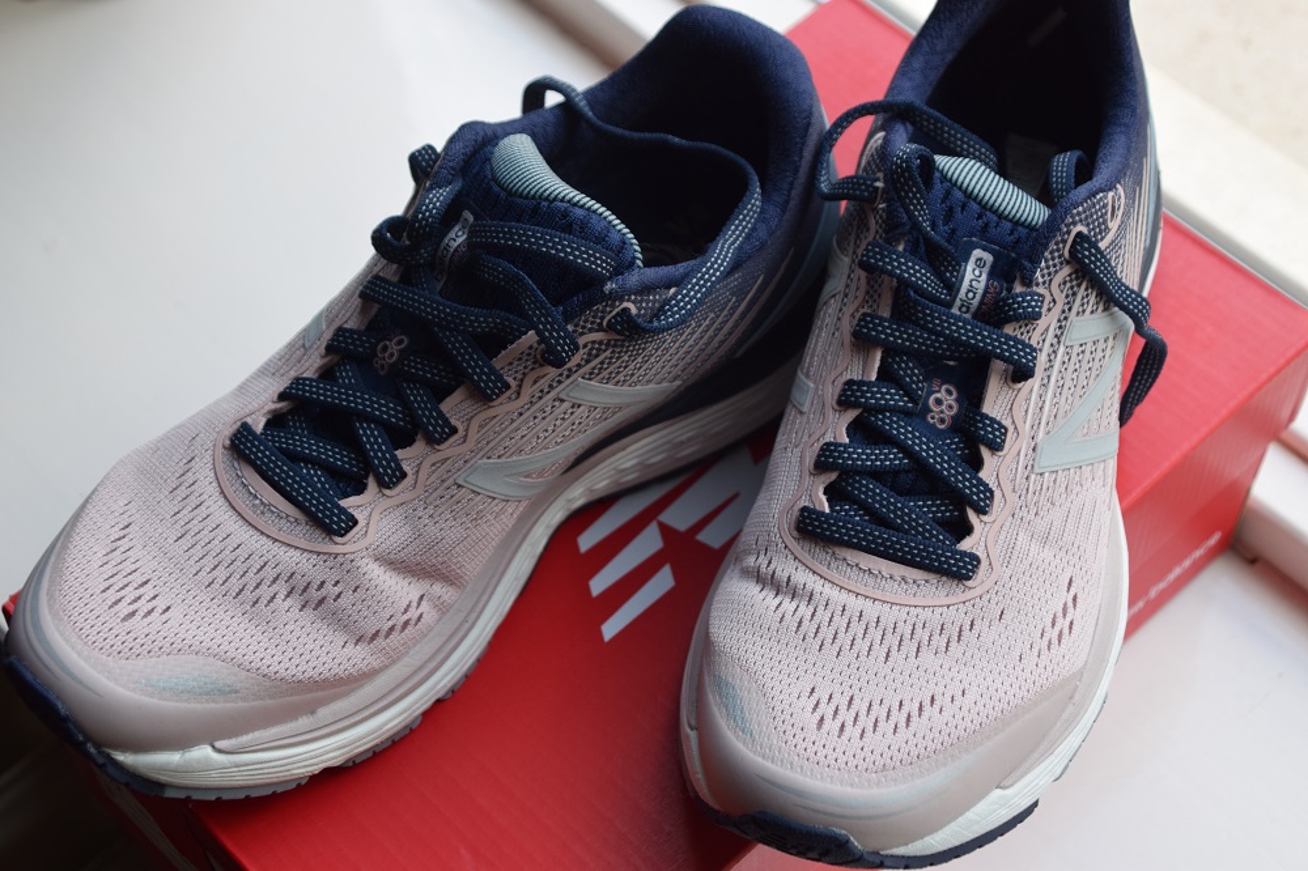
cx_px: 654
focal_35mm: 68
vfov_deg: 20.1
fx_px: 2452
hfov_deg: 29.9
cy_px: 436
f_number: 6.3
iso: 400
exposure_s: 1/125
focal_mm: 45
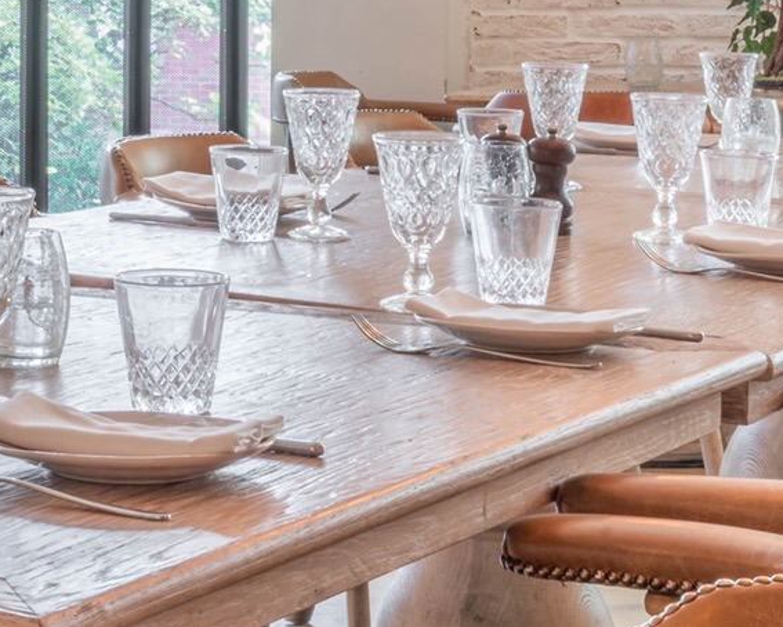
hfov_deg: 15.9
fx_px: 2735
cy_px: -273
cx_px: -29
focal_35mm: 118
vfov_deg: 12.5
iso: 50
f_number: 22
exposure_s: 2.5
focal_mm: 31
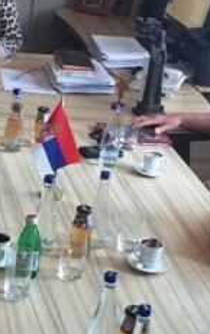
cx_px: 155
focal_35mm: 99
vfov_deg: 21.0
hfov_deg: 13.2
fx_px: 904
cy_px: 195
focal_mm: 3.6
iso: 40
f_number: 1.9
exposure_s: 1/33
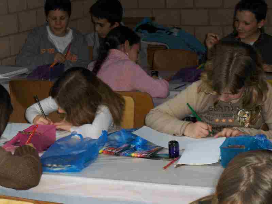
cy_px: 102
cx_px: 136
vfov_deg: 14.1
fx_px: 826
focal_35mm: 105
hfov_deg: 18.7
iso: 141
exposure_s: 1/125
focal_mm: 22.5
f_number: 5
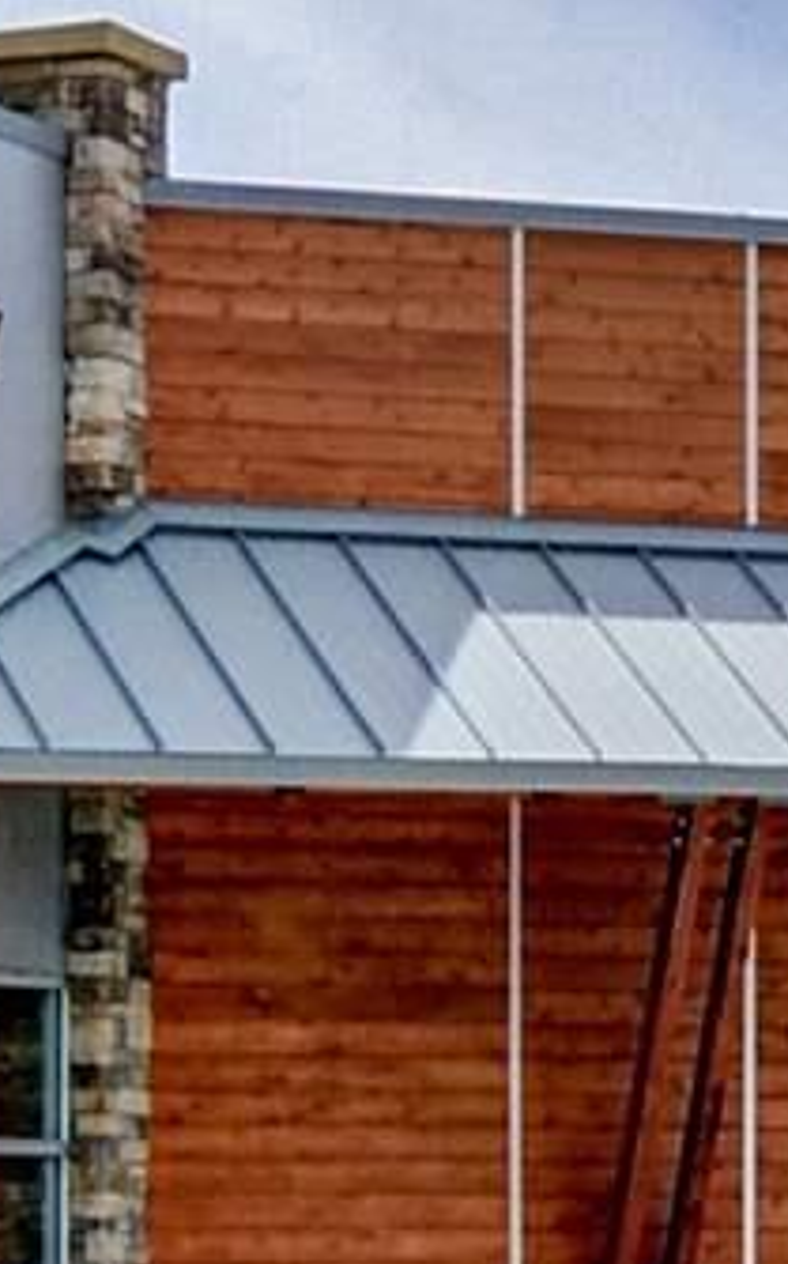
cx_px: 607
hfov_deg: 7.8
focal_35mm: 168
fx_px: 5780
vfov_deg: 12.3
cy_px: 1236
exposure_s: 1/1000
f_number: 9
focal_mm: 12
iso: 400
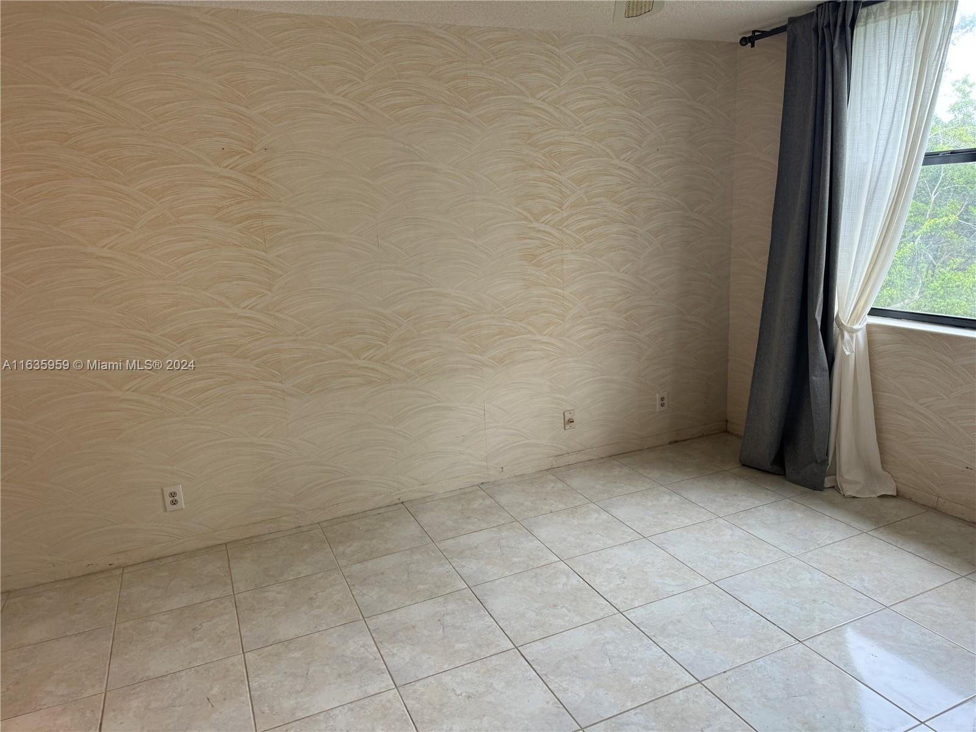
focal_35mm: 24
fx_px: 677
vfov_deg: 56.8
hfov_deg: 71.6
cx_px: 488
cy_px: 366
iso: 100
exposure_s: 1/120
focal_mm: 6.76
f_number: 1.78
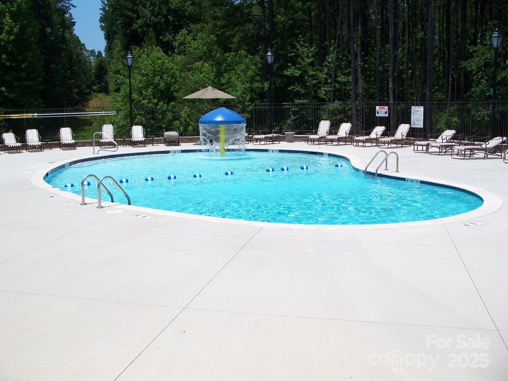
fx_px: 543
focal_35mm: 37
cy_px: 190
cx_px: 254
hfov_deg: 50.1
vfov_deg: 38.7
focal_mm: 7.8
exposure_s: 1/800
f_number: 4
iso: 64
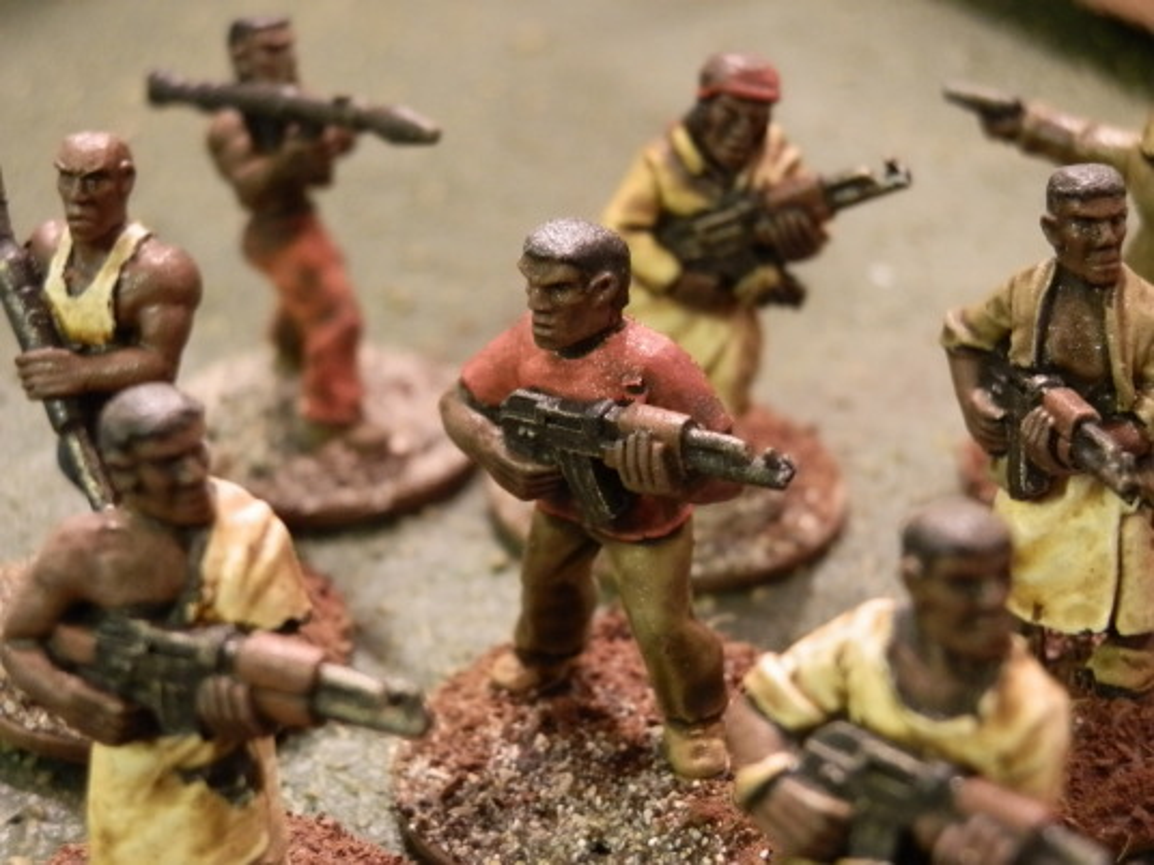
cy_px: 432
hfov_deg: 31.7
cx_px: 577
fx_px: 2034
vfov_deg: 24.0
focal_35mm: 61
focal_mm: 10.99
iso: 400
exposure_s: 1/8
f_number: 3.7
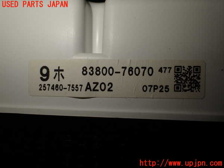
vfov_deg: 46.8
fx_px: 194
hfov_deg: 60.0
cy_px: 84
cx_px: 112
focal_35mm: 30
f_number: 3.2
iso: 100
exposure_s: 1/320
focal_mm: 5.4
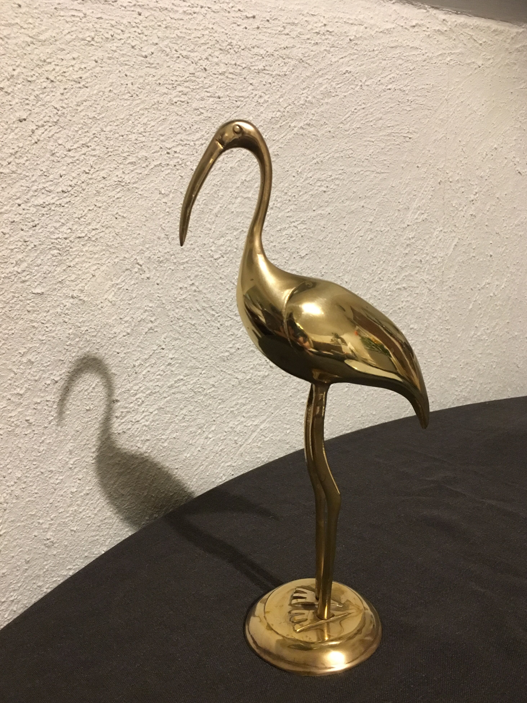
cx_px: 267
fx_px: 609
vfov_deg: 60.0
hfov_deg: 46.8
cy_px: 359
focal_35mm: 30
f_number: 2.2
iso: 200
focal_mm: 4.15
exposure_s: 1/25
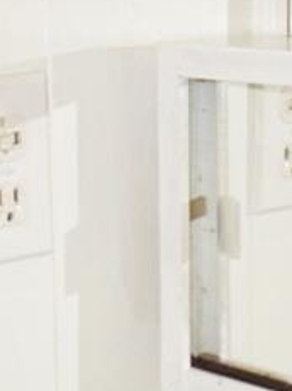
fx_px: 1431
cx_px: 216
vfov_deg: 15.4
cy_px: 328
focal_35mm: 127
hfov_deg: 11.6
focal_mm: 7.9
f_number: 2.8
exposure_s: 1/40
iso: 200
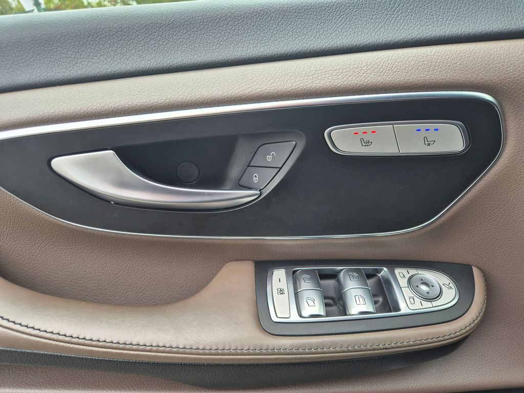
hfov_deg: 73.9
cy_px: 196
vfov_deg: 58.9
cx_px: 262
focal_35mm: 23
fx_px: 348
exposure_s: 1/180
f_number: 1.8
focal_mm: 5.4
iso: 32
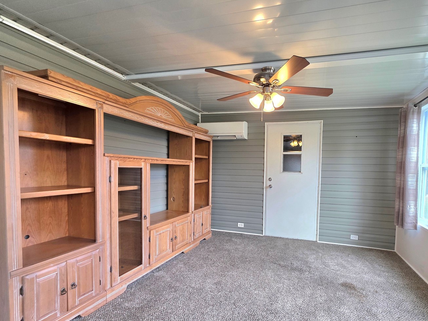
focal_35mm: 16
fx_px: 198
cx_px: 257
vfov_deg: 77.6
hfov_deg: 93.3
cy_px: 184
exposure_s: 1/120
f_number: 1.9
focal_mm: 2.2
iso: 100
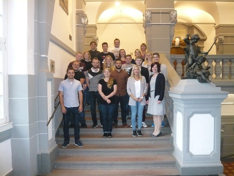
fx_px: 189
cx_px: 117
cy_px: 88
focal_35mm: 28
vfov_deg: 49.8
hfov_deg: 63.4
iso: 640
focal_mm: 4.6
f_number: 2.8
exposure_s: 1/30
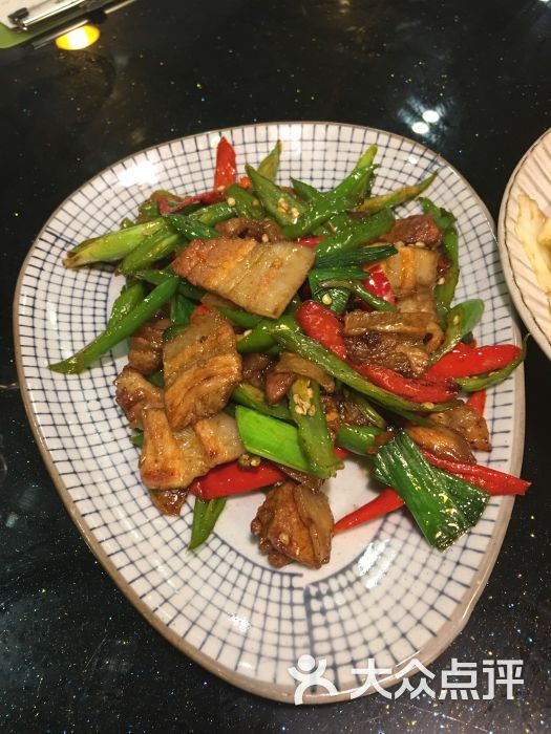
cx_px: 276
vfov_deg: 61.7
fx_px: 615
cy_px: 367
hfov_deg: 48.2
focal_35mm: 29
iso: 100
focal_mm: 4.15
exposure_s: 1/17
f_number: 2.2
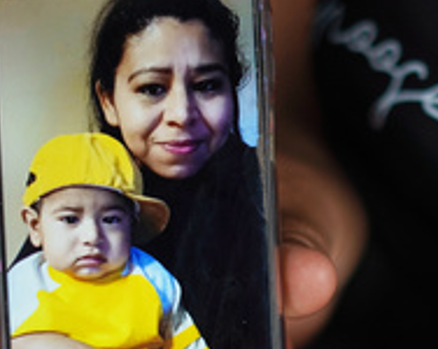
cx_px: 422
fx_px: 1658
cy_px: 273
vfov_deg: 12.0
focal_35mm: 128
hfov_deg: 14.8
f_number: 1.8
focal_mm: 50
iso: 160
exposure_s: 1/320
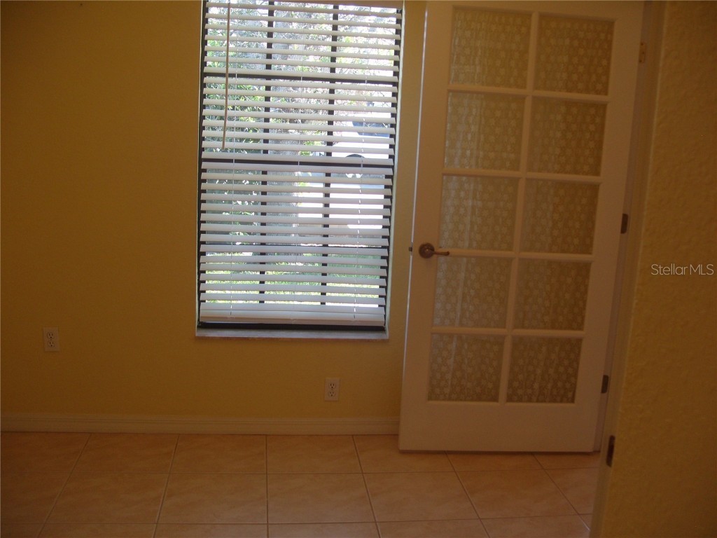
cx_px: 358
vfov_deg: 40.7
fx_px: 725
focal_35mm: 35
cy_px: 269
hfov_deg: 52.6
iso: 80
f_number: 2.8
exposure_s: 1/90
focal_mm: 7.8
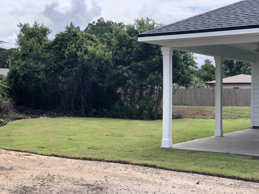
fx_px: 426
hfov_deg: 33.8
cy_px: 97
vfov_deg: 25.7
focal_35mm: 57
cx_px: 130
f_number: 2.8
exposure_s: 1/448
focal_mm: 6.6
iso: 20
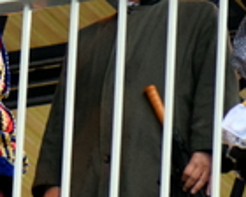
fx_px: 4310
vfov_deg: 2.6
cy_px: 55
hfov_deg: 3.3
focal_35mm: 592
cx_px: -132
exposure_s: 1/125
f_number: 4.5
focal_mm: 98
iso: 2500
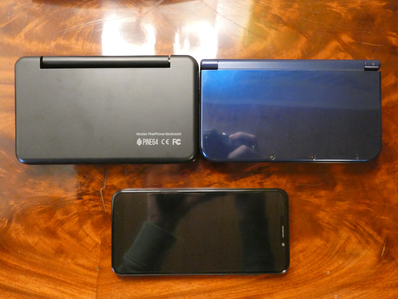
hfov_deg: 60.0
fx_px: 345
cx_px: 199
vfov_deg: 46.8
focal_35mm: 30
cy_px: 150
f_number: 3.3
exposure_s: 1/30
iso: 1600
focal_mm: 5.3
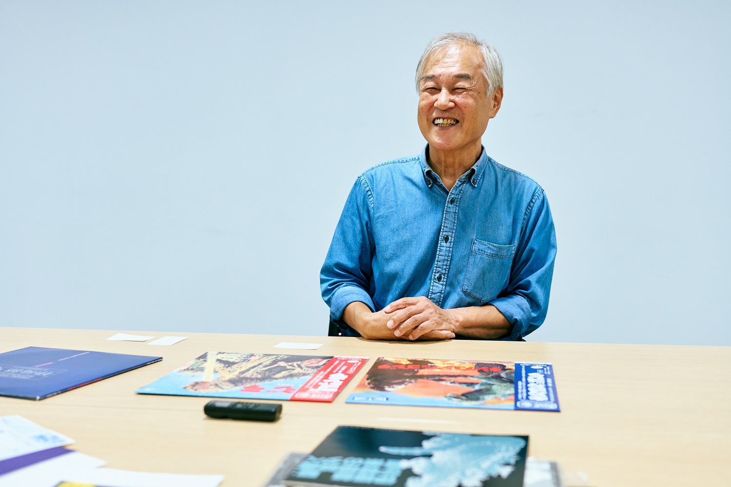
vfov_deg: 33.4
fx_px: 812
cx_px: 366
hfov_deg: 48.5
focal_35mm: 40
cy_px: 244
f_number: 3.2
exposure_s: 1/160
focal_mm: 40
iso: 1000
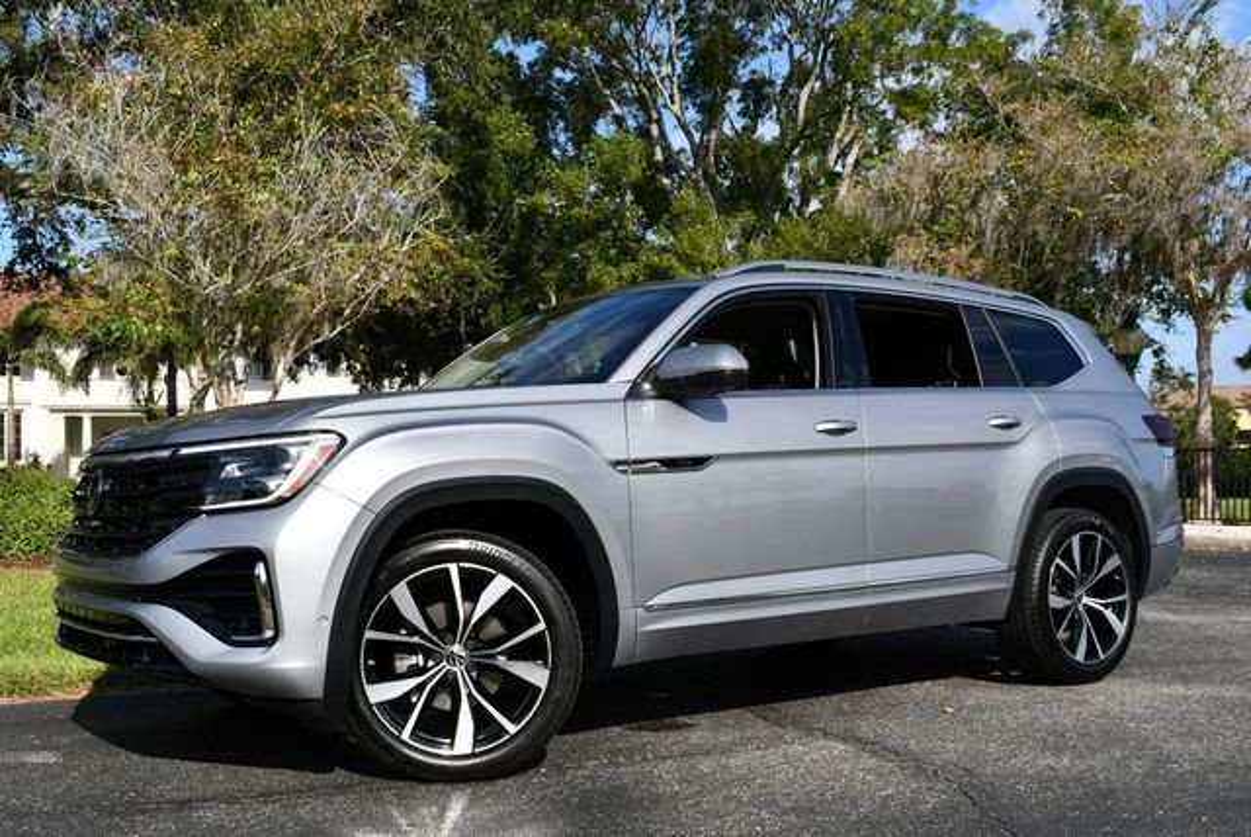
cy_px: 418
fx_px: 1391
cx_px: 626
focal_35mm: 40
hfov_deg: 48.4
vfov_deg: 33.5
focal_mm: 20
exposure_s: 1/320
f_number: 9
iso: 100
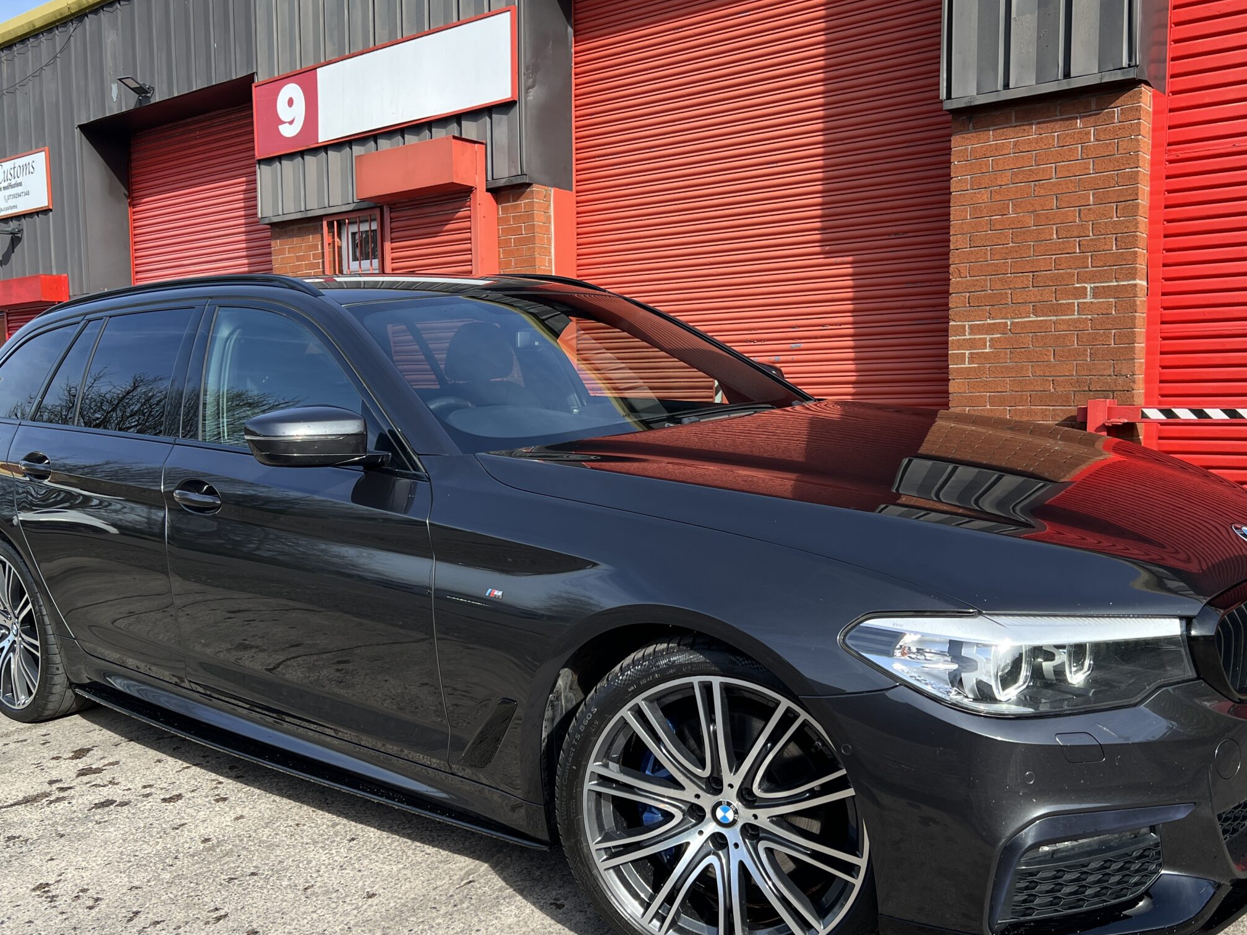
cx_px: 634
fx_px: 1189
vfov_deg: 42.9
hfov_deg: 55.3
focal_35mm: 33
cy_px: 502
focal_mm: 5.7
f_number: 1.5
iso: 50
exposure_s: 1/1468
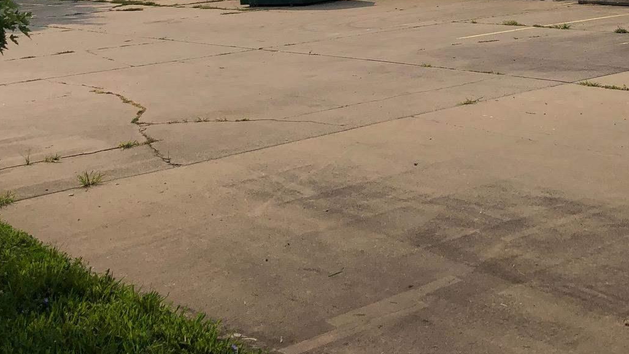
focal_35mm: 60
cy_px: -83
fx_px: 1001
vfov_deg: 18.8
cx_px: 485
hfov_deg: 34.0
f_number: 1.8
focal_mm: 4
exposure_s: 1/6098
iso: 25
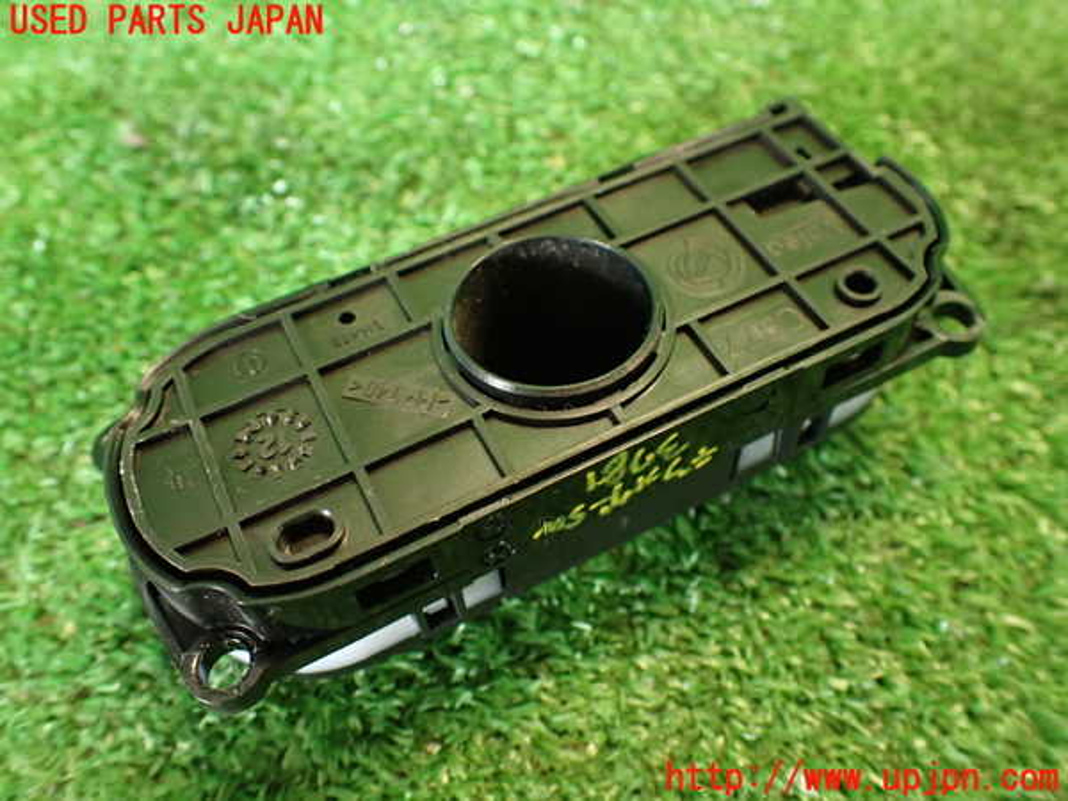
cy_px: 400
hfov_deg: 60.0
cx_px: 534
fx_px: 926
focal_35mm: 30
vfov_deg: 46.8
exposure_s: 1/30
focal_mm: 5.4
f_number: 2.3
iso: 500
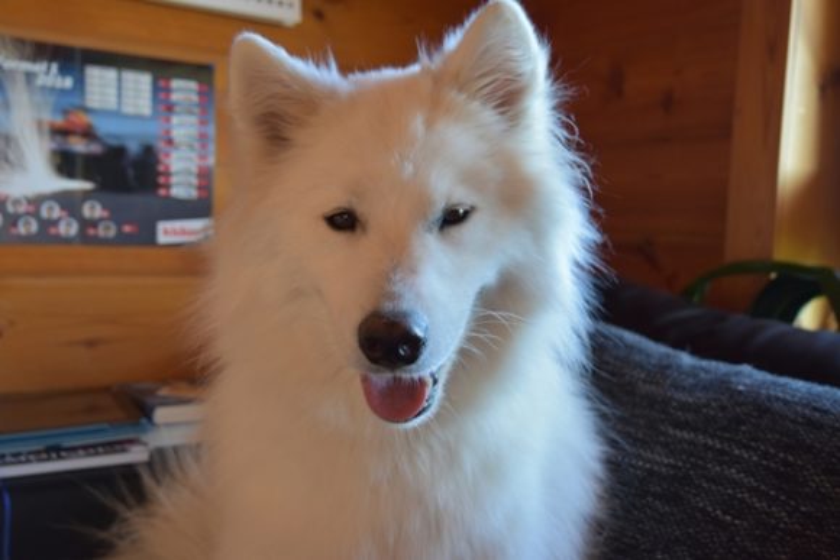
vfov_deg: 35.5
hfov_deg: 51.3
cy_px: 280
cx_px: 420
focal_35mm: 38
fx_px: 875
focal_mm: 25
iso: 800
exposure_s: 1/80
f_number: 4.5
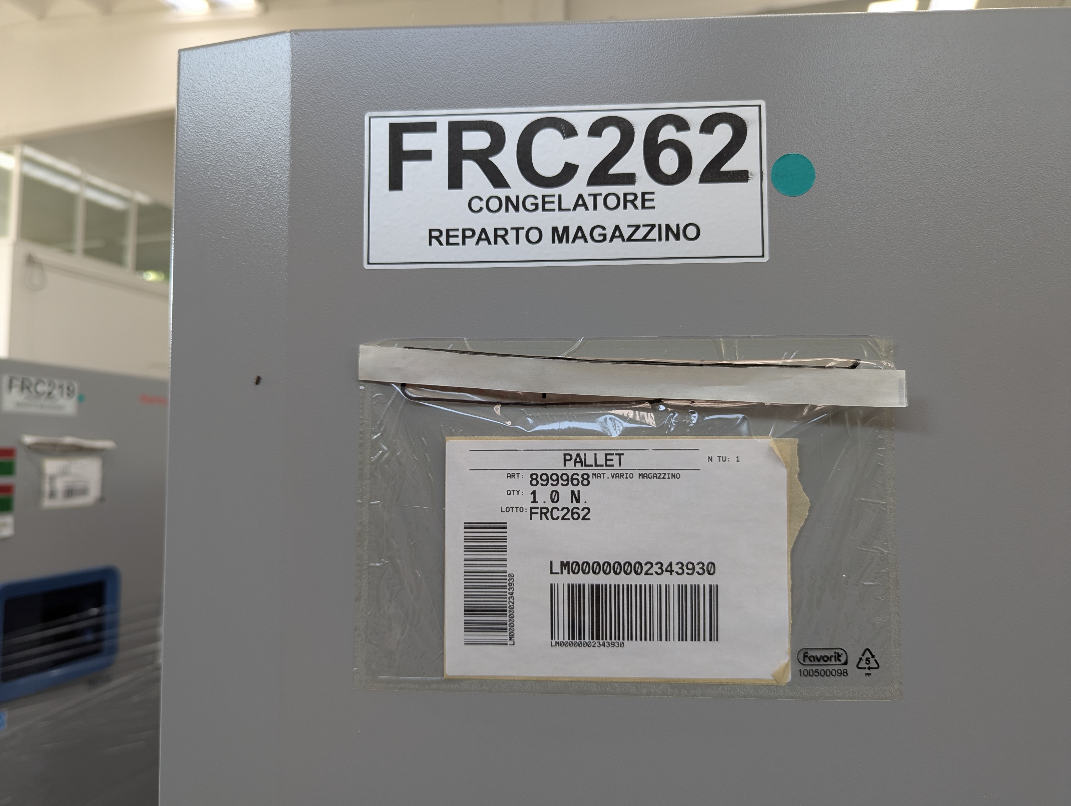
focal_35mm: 24
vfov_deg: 56.9
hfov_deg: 71.5
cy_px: 403
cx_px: 536
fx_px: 744
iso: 38
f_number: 1.85
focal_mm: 6.81
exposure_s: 1/95.3
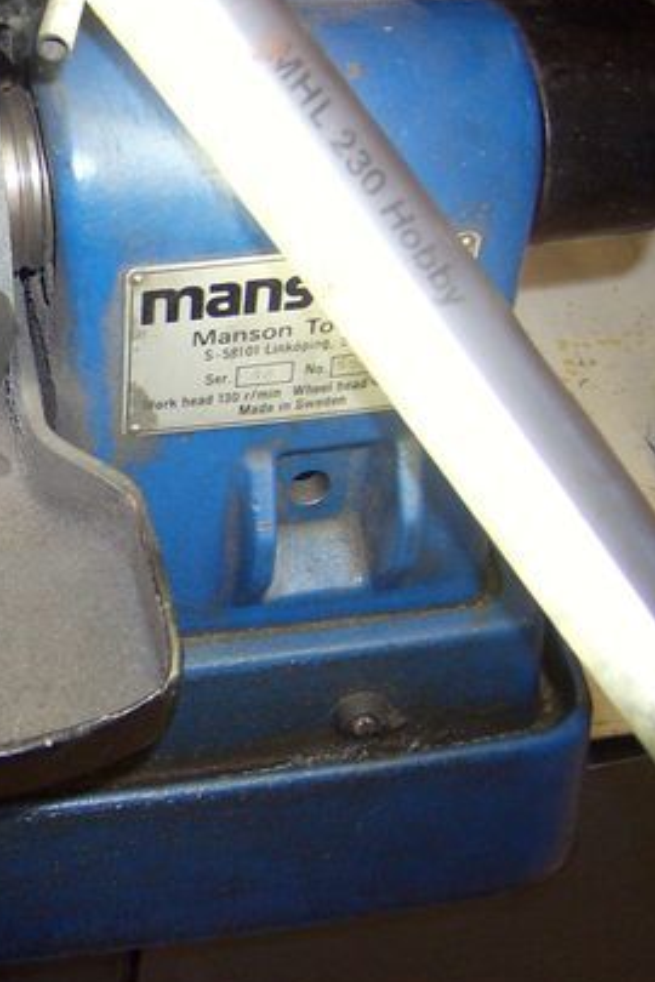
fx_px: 1610
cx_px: -78
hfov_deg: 21.7
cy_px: 508
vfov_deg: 33.9
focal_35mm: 59
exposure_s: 1/60
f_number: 2.8
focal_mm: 6
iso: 200
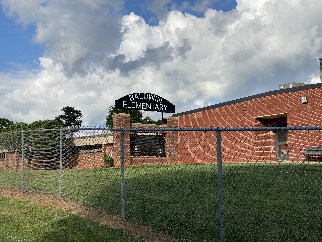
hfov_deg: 36.8
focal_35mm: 52
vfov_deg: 28.0
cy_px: 121
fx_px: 484
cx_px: 161
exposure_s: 1/1712
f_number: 2
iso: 20
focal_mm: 6
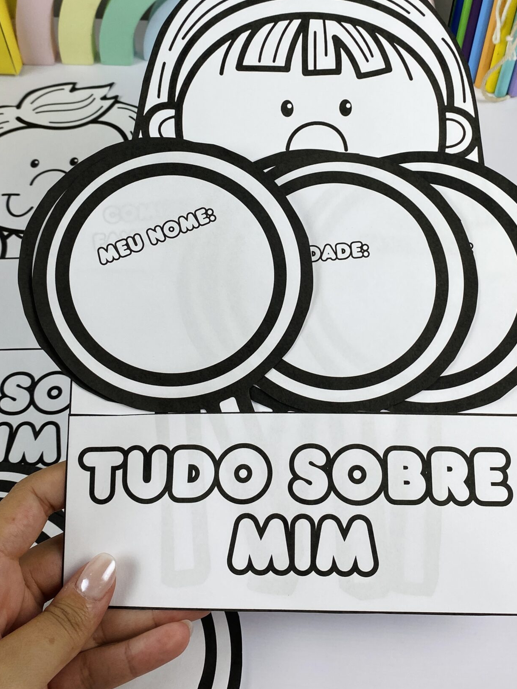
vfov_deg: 45.3
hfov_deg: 35.1
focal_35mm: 41
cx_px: 281
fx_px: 816
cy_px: 245
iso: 32
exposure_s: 1/197
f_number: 1.8
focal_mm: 4.25
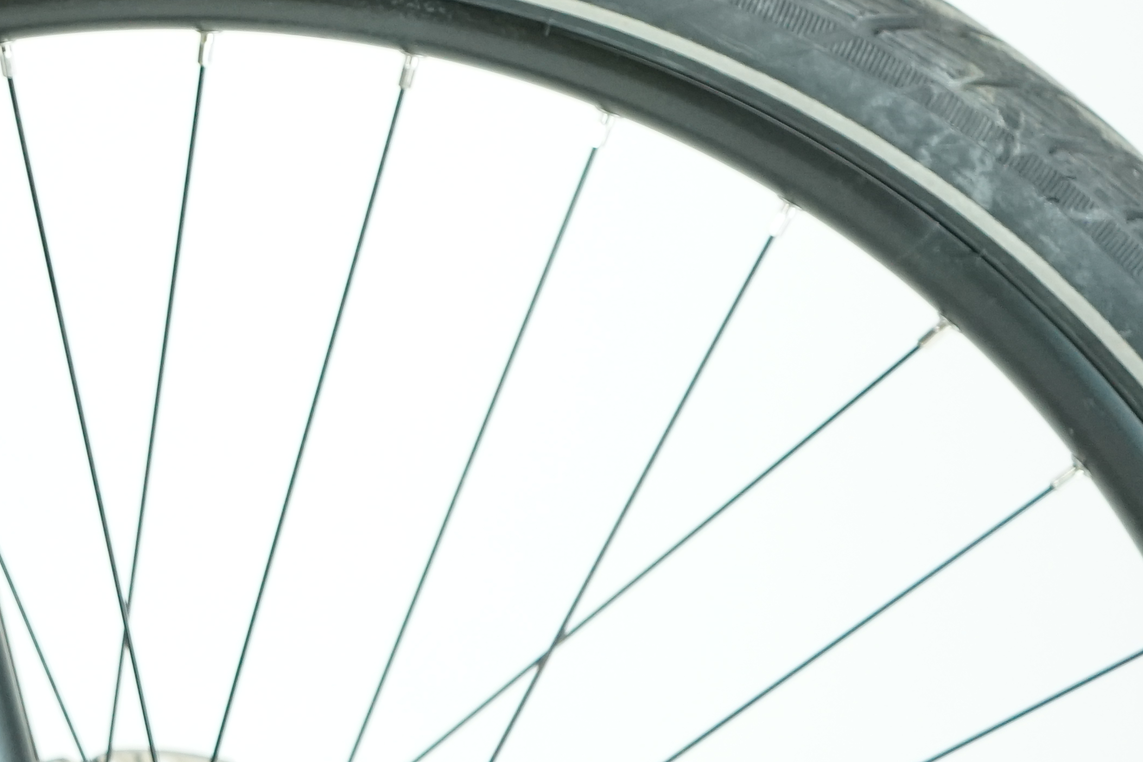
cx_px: -282
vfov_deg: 14.2
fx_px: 2984
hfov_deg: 20.1
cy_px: -84
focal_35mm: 94
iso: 2000
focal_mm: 33
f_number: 4
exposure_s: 1/200
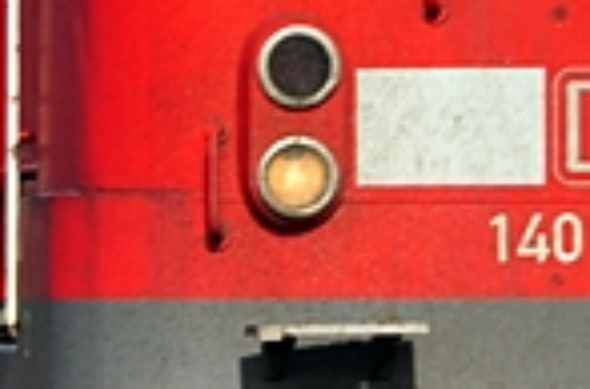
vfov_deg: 1.2
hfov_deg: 1.8
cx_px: 975
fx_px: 18836
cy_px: -84
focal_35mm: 1153
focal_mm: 110
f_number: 16
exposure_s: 1/160
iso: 200
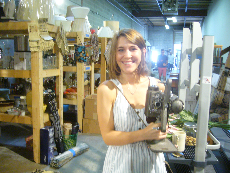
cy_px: 86
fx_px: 233
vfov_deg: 40.7
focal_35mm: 35
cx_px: 115
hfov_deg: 52.6
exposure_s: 1/8
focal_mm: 5.8
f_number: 2.8
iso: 200
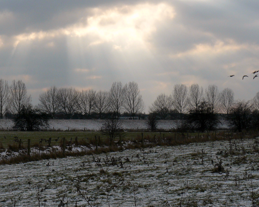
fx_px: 759
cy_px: 85
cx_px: 71
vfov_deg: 15.5
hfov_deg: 19.3
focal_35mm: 99
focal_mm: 10.1
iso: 100
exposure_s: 1/400
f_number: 5.6
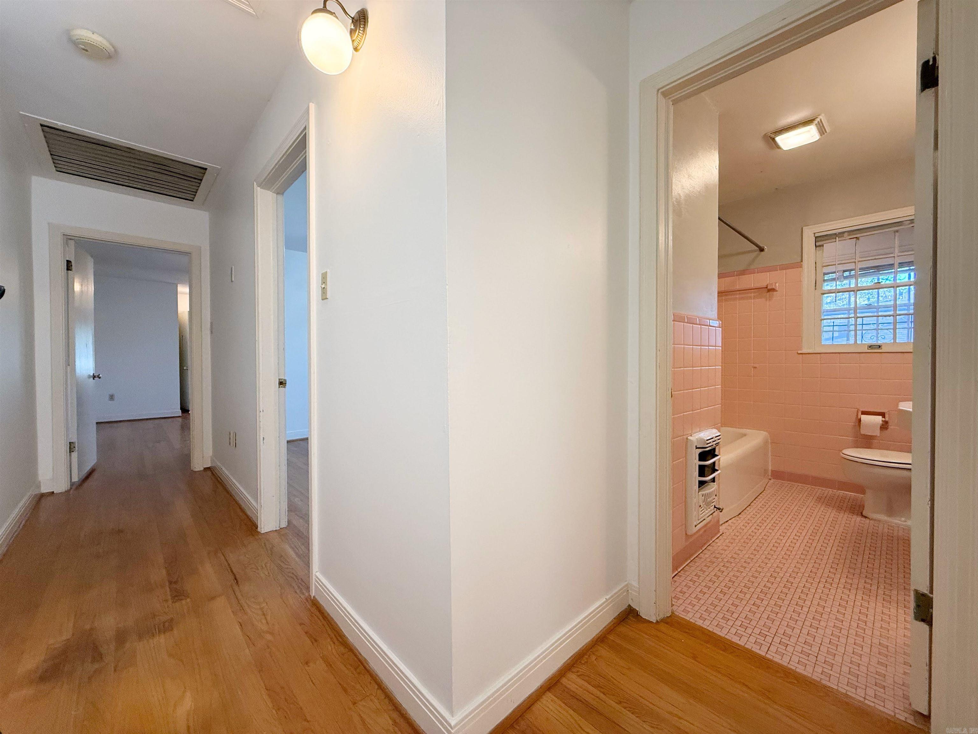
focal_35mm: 14
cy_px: 367
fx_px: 396
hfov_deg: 102.1
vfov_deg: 85.7
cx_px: 489
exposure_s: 1/120
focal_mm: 2.22
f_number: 2.2
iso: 250
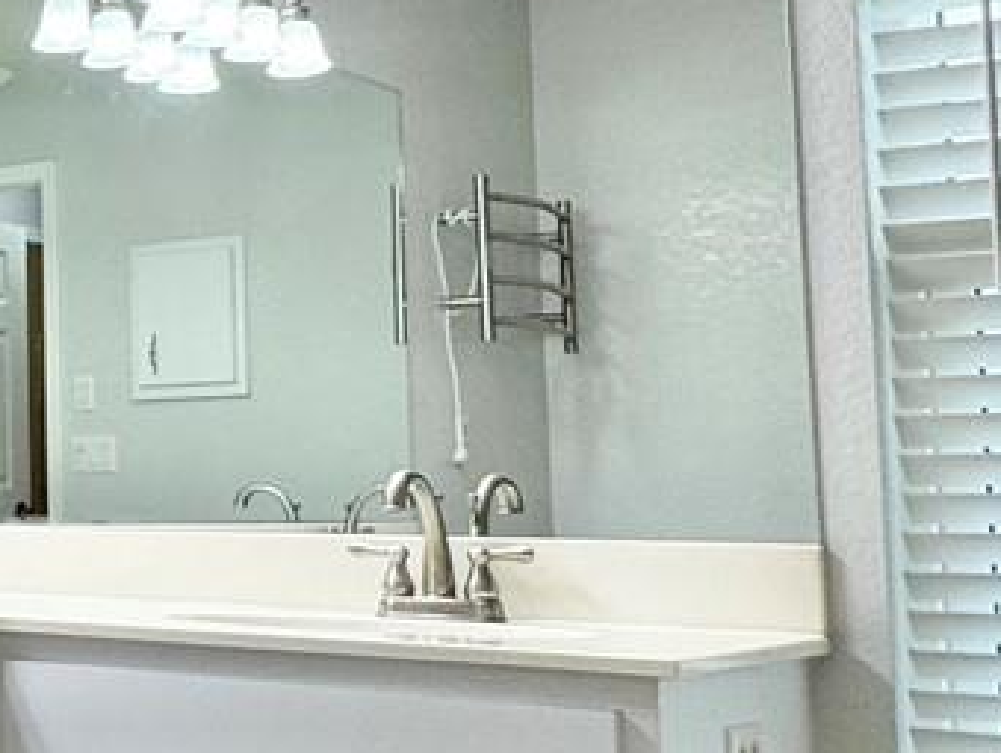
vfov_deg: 22.3
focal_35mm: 66
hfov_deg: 23.3
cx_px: -523
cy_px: 307
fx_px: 1911
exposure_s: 1/120
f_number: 2.2
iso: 100
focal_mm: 2.22
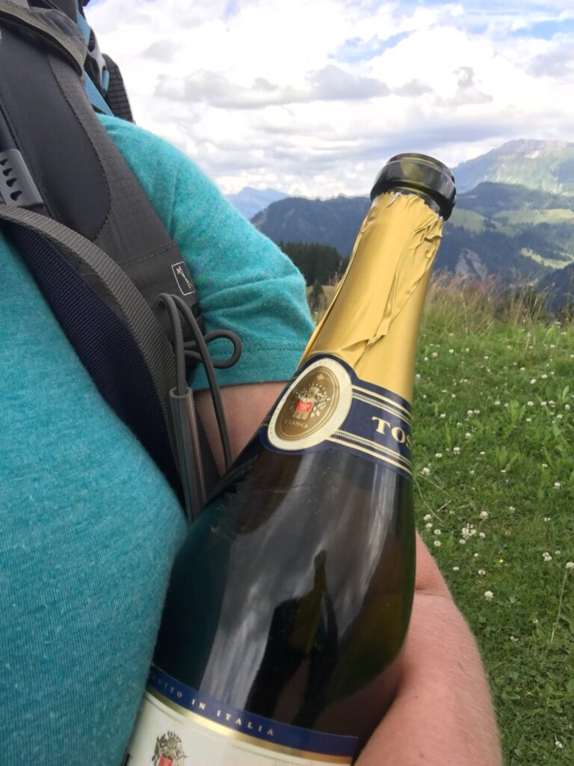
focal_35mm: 31
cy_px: 383
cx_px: 287
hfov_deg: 45.4
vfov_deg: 58.4
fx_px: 685
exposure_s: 1/413
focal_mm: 2.65
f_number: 2.2
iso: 32
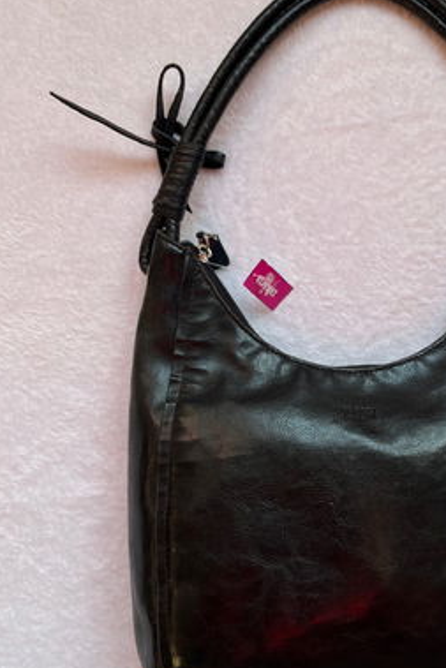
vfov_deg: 50.7
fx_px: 705
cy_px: 346
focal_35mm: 38
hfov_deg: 34.4
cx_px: 333
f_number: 1.6
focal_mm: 5.1
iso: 40
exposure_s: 1/173
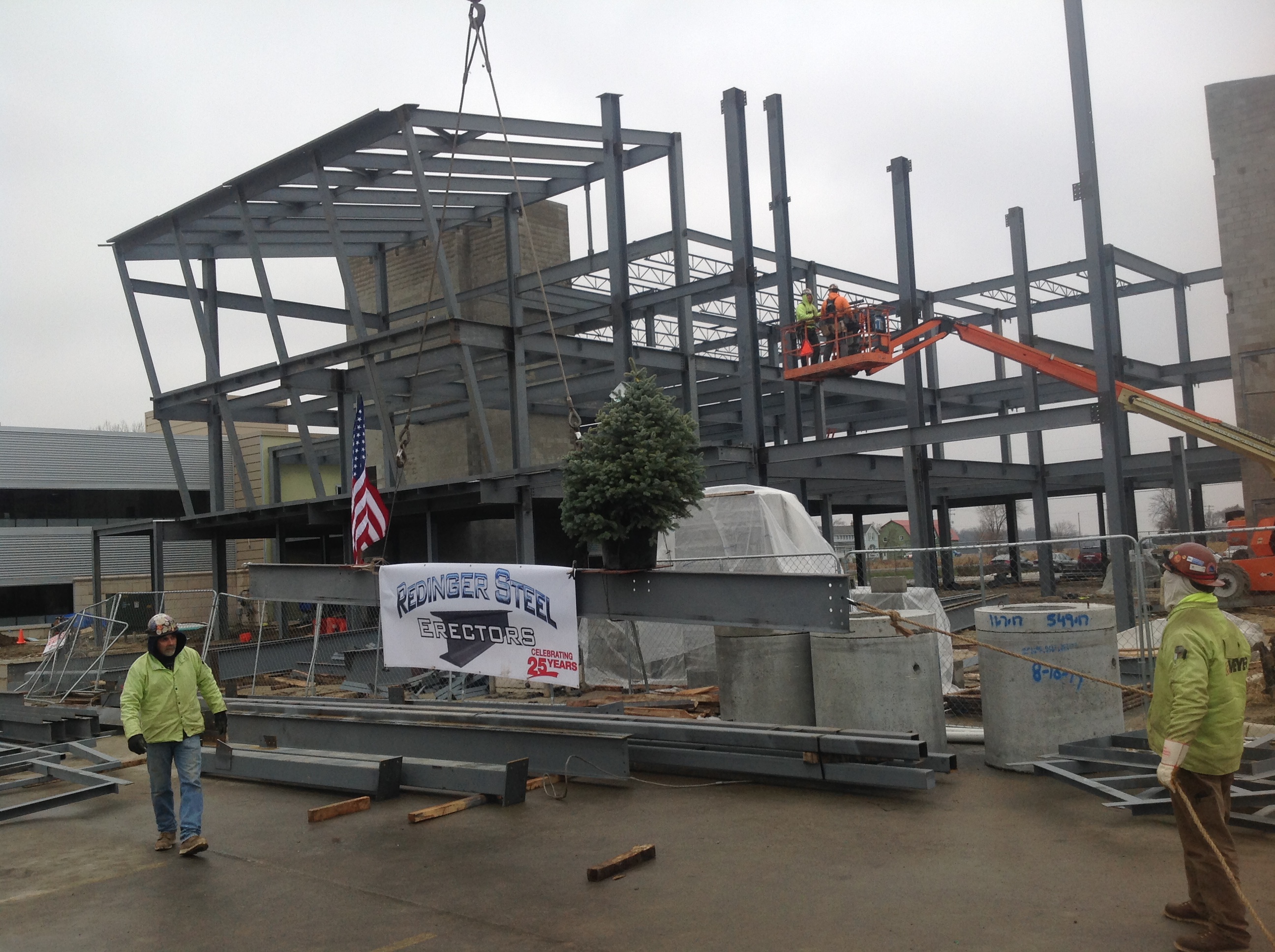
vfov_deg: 40.6
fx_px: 1287
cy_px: 476
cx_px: 638
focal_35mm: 35
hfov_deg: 52.7
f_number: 2.4
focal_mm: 4.28
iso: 50
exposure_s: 1/222
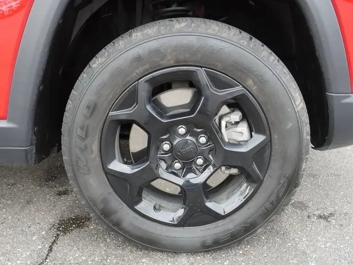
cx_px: 176
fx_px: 367
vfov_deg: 39.7
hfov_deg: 51.3
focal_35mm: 36
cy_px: 132
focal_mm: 18
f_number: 5
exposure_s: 1/60
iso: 1250
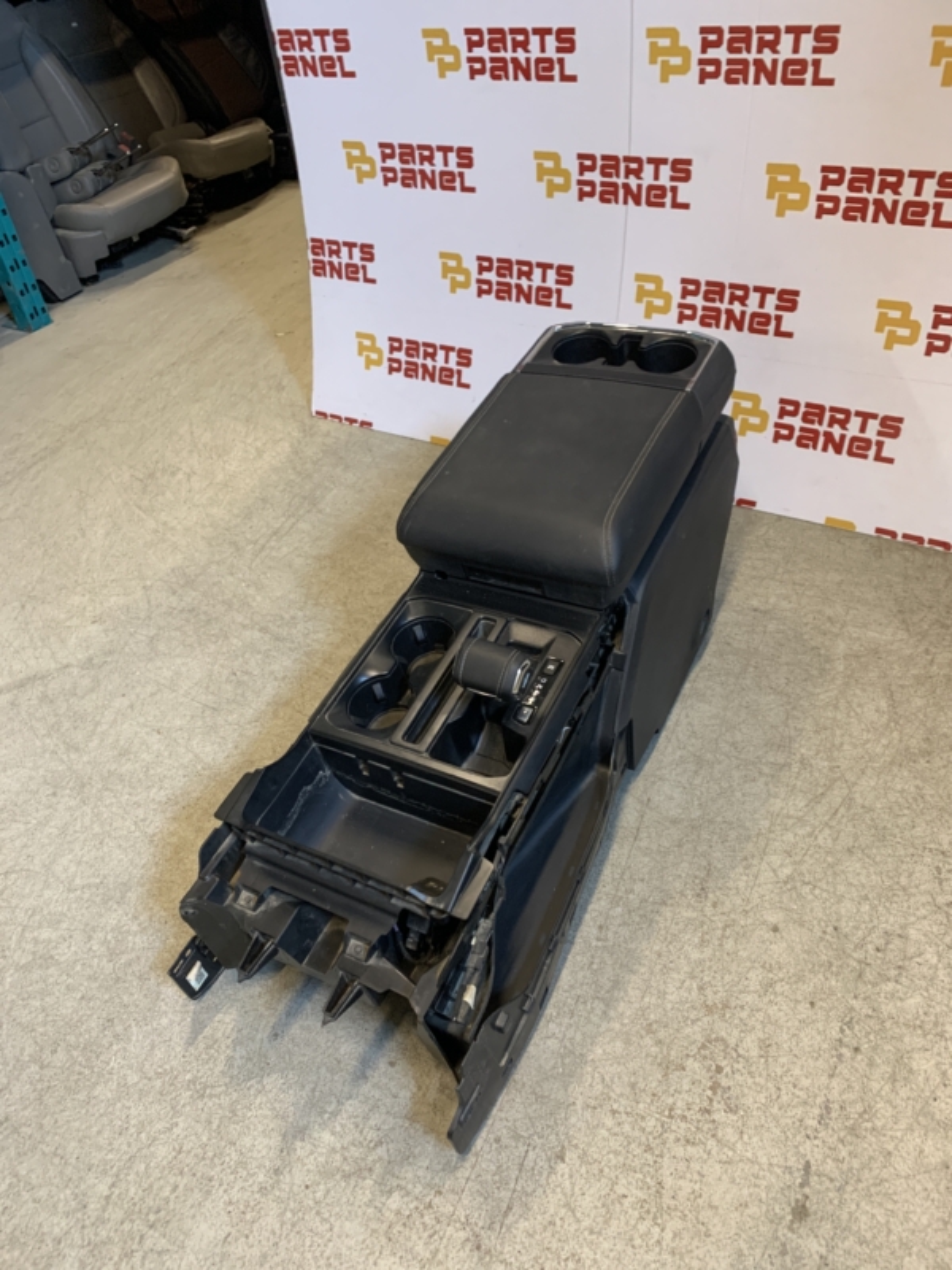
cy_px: 635
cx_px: 476
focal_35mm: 26
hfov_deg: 53.1
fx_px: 953
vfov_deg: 67.3
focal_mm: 4.25
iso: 400
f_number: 1.8
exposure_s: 1/40
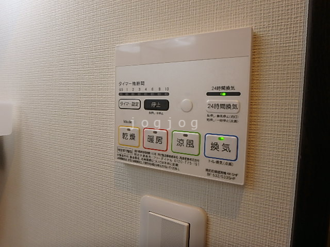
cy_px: 124
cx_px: 165
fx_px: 200
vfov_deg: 63.4
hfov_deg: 79.0
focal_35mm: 21
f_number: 3.5
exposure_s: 1/100
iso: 125
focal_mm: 3.7
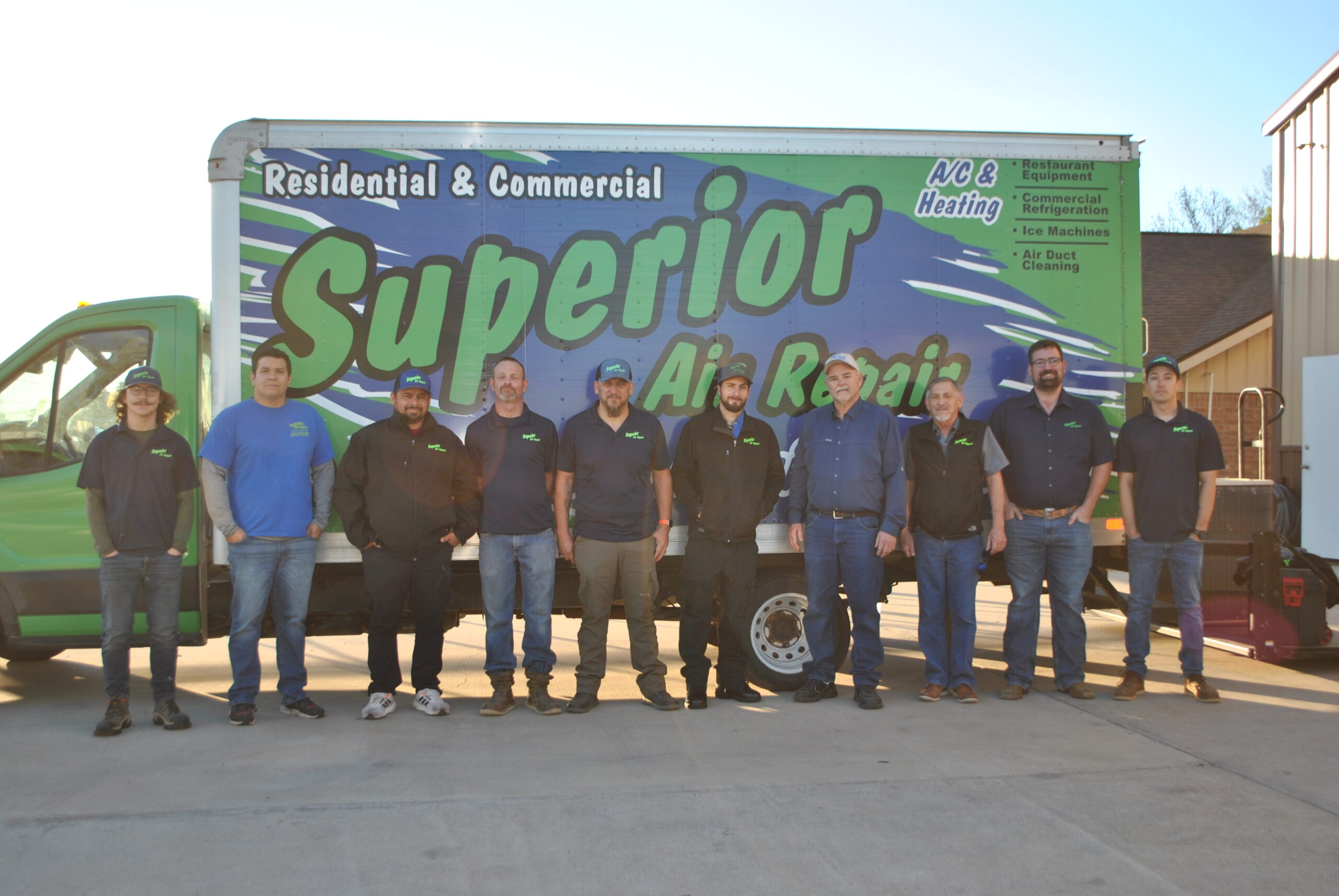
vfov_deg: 34.3
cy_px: 448
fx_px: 1452
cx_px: 670
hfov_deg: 49.5
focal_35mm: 39
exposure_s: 1/200
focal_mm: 26
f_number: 5
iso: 100
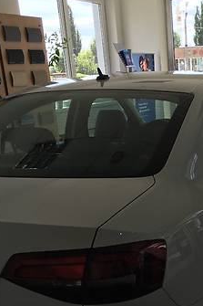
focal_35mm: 54
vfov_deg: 35.9
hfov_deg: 24.3
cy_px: 236
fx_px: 457
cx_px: 184
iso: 25
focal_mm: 4.2
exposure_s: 1/257
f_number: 2.2
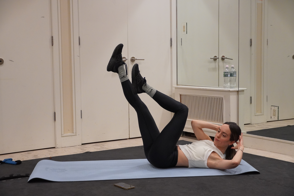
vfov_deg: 23.2
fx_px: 478
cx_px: 147
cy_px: 98
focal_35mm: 58
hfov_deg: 34.2
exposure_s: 1/160
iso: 3200
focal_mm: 39
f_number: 4.5
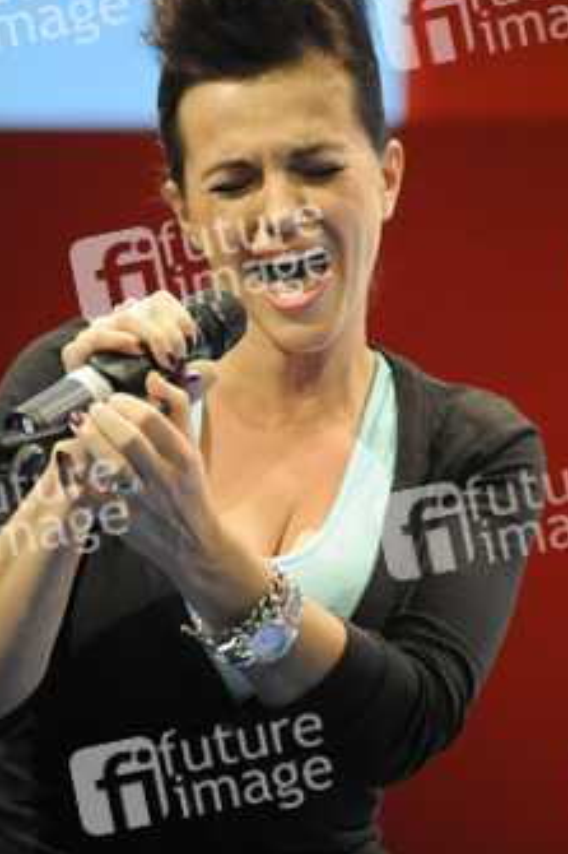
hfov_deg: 6.4
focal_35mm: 215
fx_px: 5093
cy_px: 393
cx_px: 275
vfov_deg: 9.6
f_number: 4.5
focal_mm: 180
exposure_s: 1/160
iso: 4000
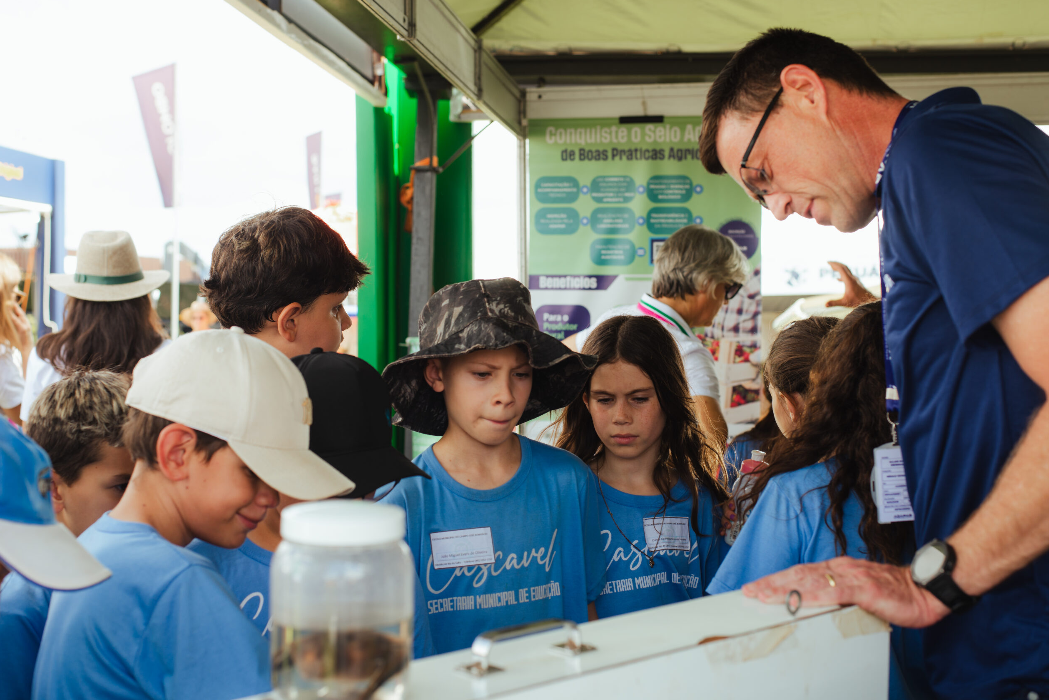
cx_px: 516
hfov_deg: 38.9
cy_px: 355
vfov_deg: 26.5
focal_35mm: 51
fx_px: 1486
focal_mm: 50
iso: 160
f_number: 4.5
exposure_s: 1/160
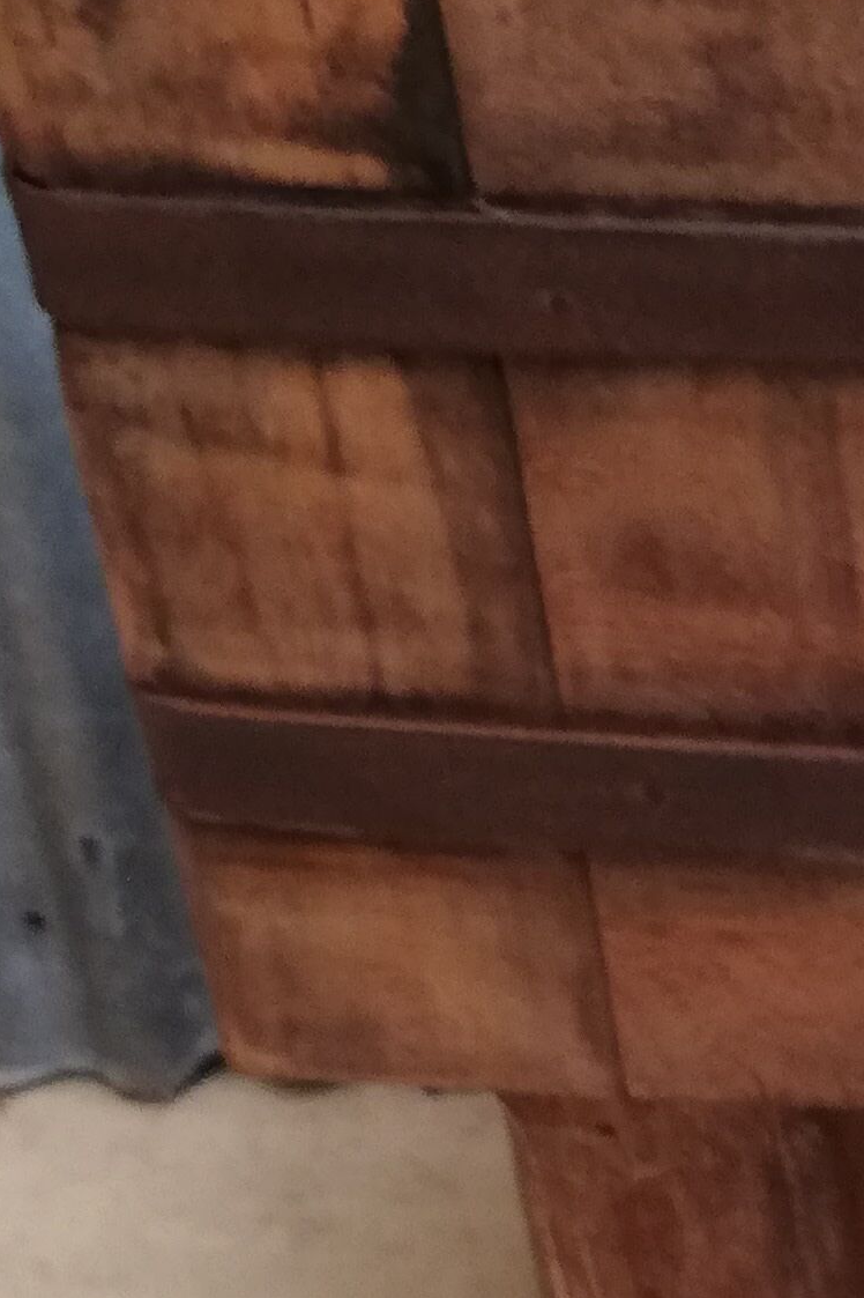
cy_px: 1162
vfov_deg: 18.1
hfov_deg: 11.8
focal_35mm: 111
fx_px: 3998
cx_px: 1289
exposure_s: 1/50
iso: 125
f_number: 2.2
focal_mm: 3.81
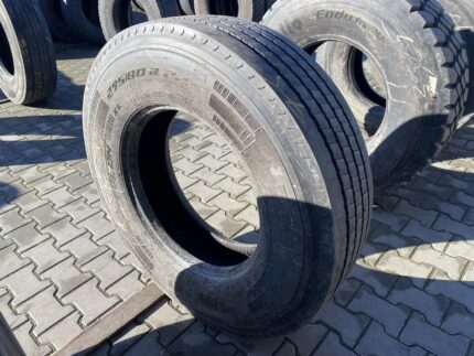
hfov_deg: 67.3
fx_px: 356
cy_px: 178
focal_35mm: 26
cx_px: 237
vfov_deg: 53.1
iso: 32
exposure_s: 1/594
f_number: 1.8
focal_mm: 4.25
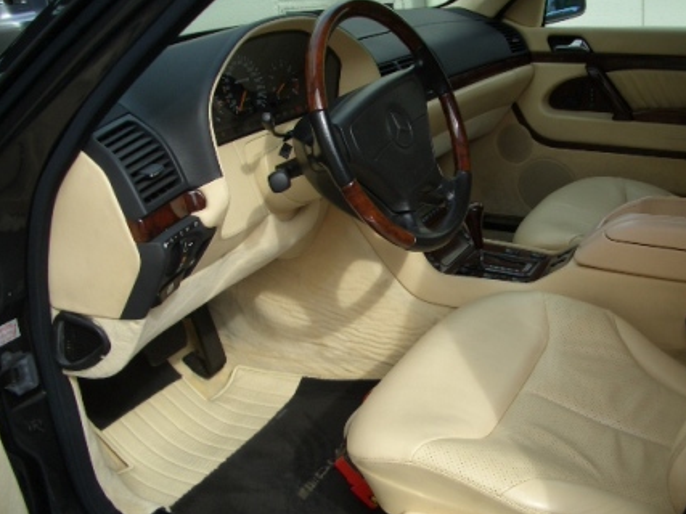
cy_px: 282
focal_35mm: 41
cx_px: 392
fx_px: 812
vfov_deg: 35.1
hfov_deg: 45.7
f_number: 2.6
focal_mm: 5.8
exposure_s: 1/500
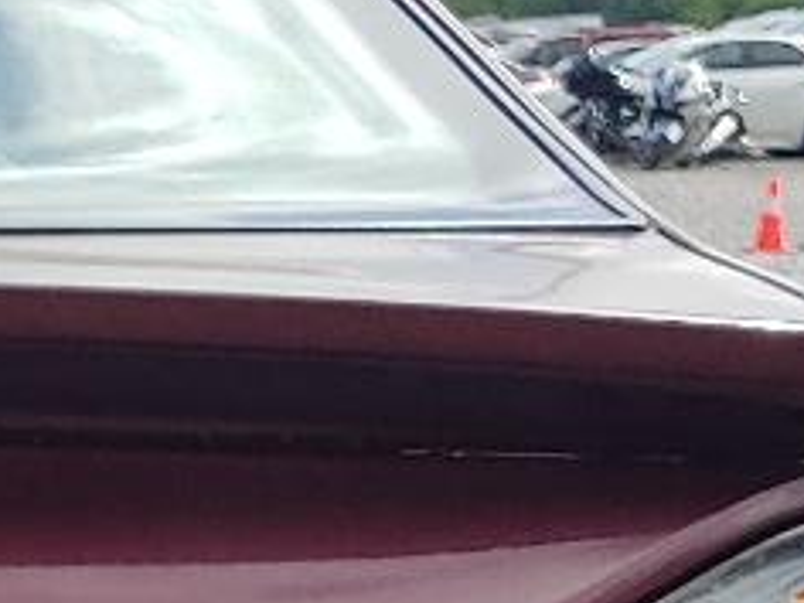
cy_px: 1097
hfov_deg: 10.4
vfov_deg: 8.1
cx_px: -784
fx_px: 4088
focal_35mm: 176
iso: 50
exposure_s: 1/2000
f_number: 1.5
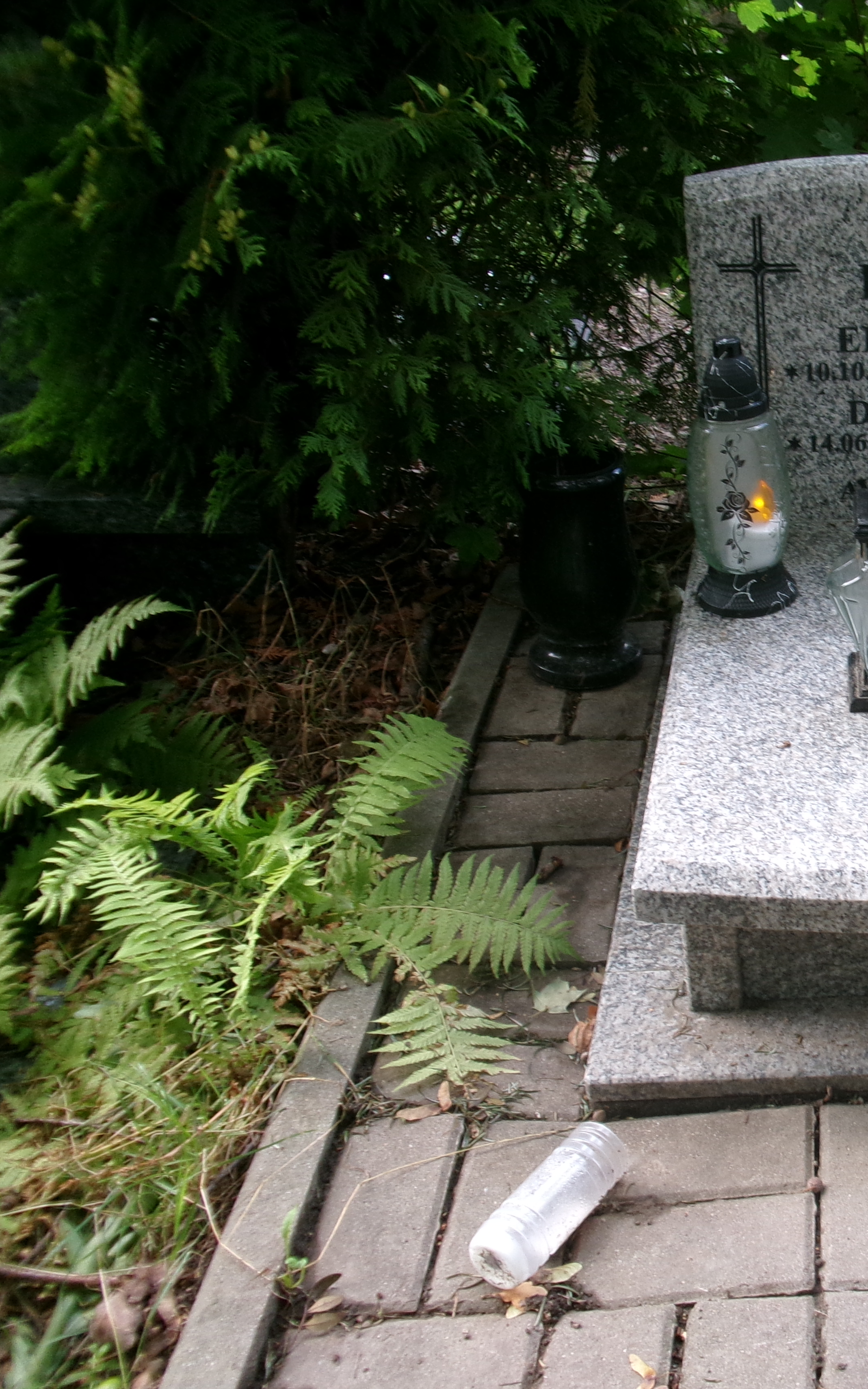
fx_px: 1514
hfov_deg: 29.3
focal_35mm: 40
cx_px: 919
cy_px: 690
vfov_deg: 49.3
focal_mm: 5.1
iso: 100
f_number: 3.9
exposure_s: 1/40
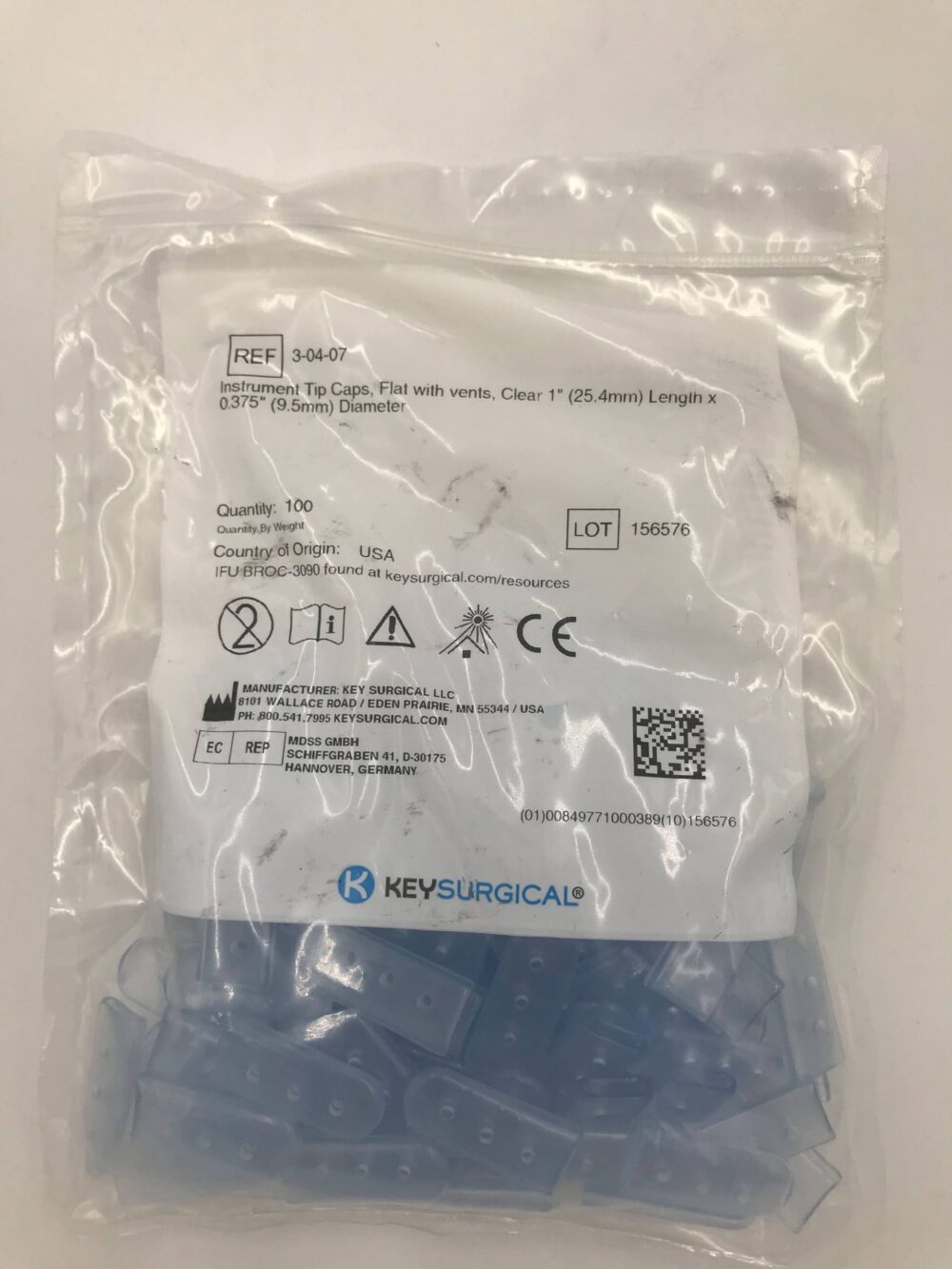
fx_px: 1027
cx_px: 476
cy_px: 634
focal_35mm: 28
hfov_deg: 49.8
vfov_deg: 63.4
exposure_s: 1/206
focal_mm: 3.99
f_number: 1.8
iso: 20
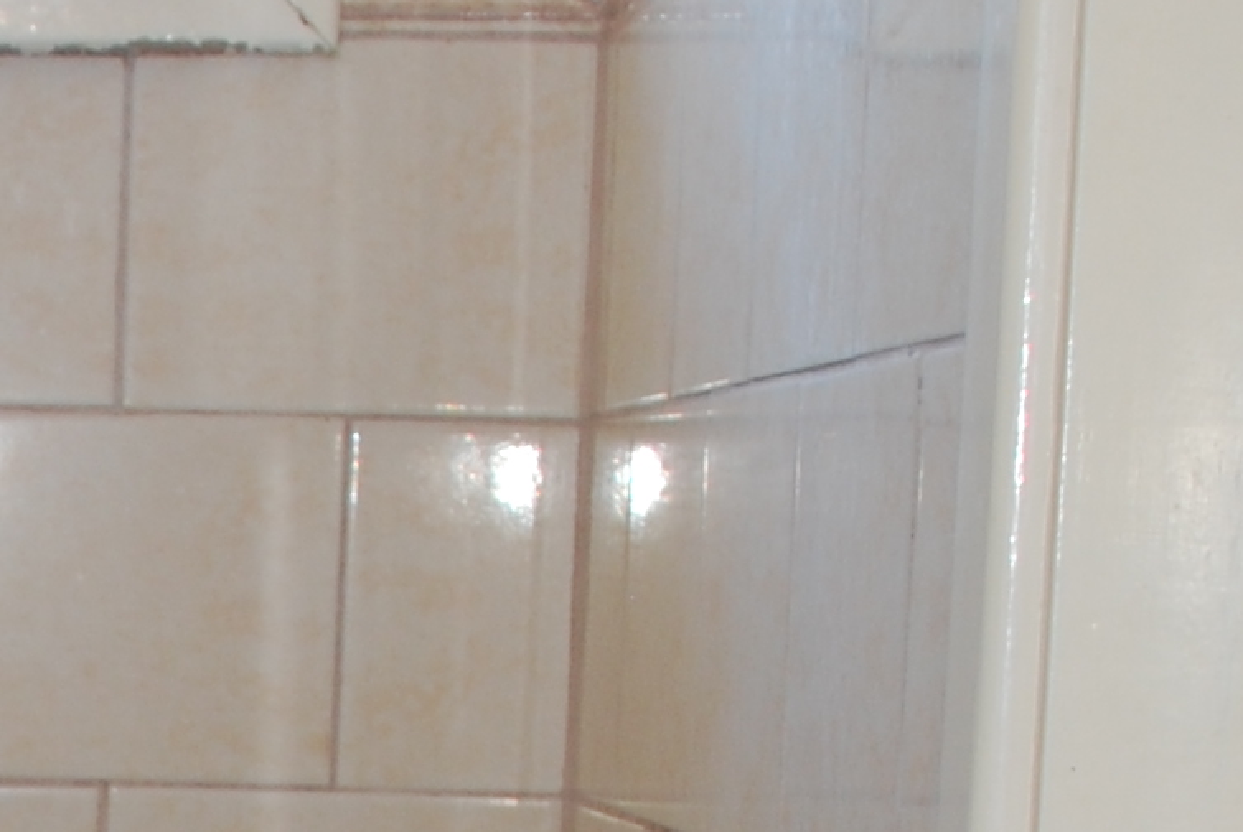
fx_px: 5324
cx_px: -659
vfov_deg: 8.4
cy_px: 1761
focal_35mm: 154
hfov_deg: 12.6
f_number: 3.8
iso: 200
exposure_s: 1/60
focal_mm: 20
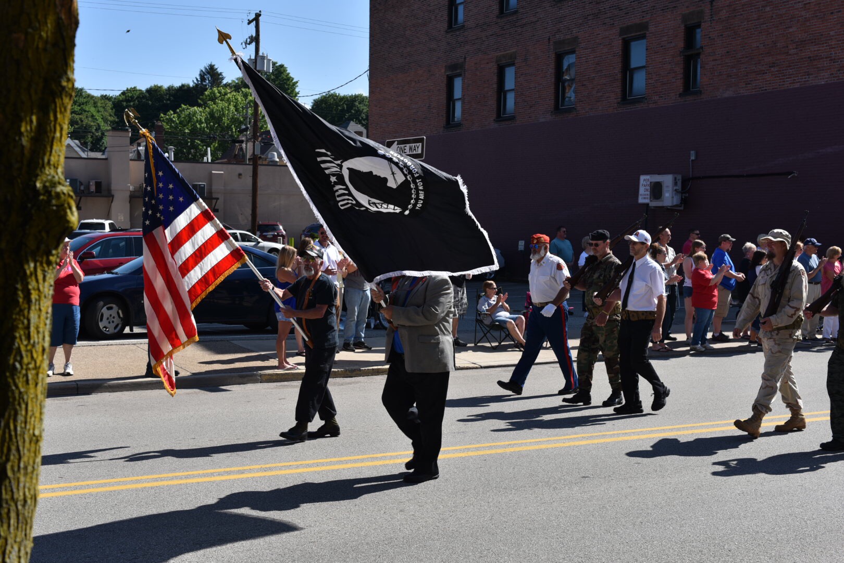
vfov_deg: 27.0
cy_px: 282
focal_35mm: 50
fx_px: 1172
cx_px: 422
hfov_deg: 39.6
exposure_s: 1/250
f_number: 8
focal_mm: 50
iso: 100
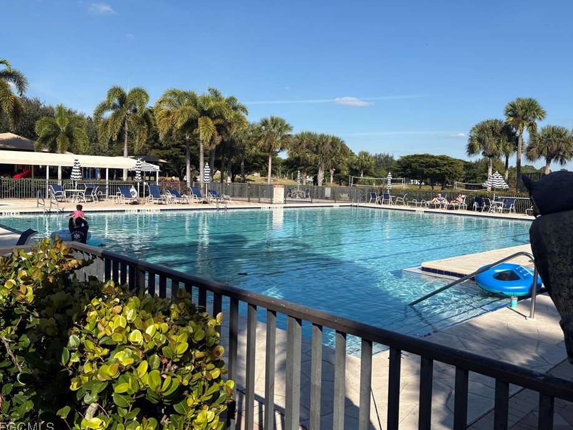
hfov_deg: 61.5
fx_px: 480
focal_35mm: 29
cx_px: 315
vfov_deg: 48.2
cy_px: 202
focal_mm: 5.96
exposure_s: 1/3831
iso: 50
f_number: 1.6
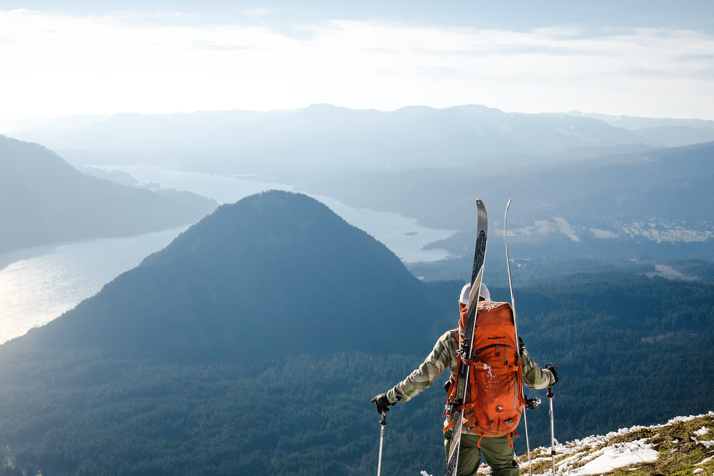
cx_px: 296
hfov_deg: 35.0
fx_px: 1130
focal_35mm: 57
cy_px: 327
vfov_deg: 23.6
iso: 500
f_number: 8
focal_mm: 35
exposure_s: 1/2000
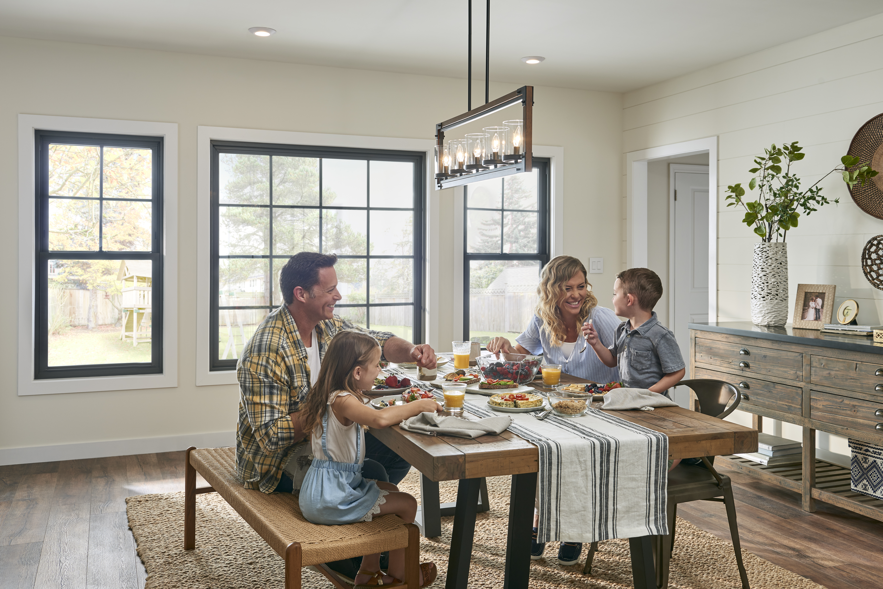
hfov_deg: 55.8
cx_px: 442
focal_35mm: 34
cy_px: 294
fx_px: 834
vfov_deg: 38.9
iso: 160
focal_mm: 34
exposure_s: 1/30
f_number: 8
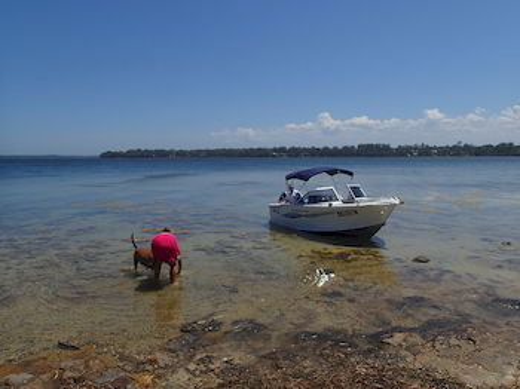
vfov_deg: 54.8
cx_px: 260
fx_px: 375
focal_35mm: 25
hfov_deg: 69.4
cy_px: 194
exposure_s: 1/320
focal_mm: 4.5
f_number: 8
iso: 100
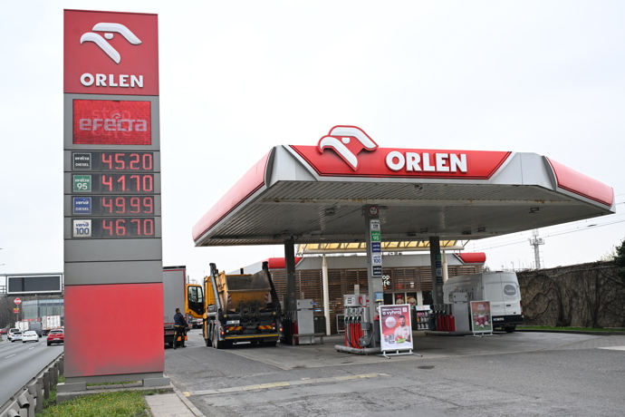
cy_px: 208
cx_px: 312
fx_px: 746
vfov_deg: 31.2
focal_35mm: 43
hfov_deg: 45.4
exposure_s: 1/400
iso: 1250
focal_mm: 43
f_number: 5.6
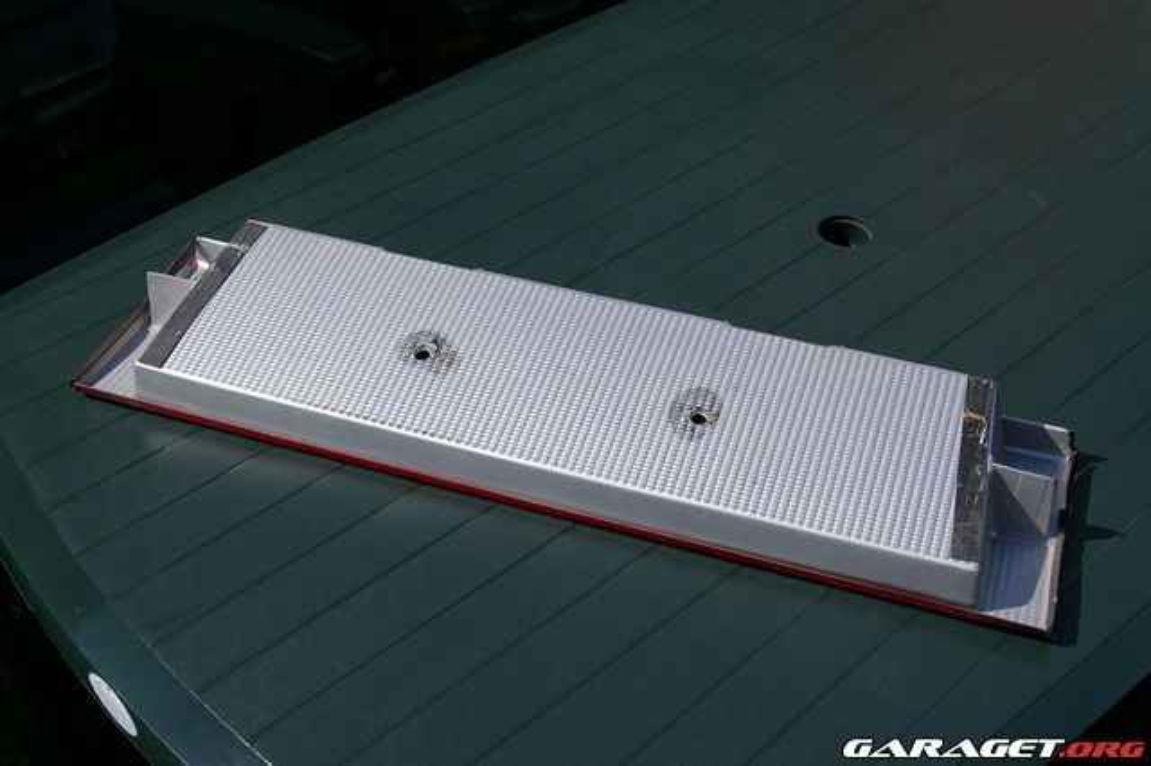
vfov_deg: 27.5
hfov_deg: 40.4
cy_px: 383
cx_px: 576
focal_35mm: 49
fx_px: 1566
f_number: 8
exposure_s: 1/1000
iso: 400
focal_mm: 33
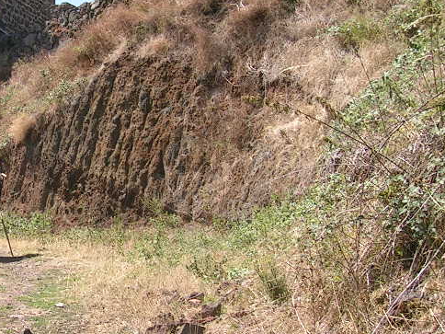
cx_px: 6
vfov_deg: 19.9
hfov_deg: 25.1
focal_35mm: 74
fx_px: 951
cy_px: 158
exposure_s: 1/211
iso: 50
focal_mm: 5.4
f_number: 4.8
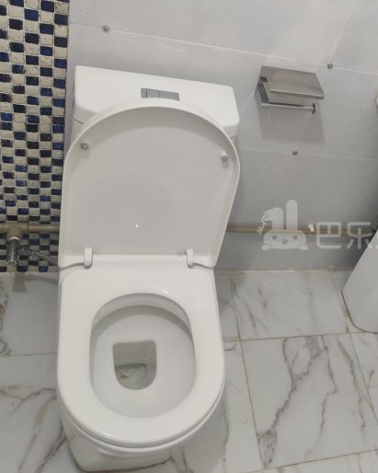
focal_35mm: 41
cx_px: 330
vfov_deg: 44.8
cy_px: 225
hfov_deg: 34.7
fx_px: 574
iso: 1250
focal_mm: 4.75
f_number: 1.75
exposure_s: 1/50
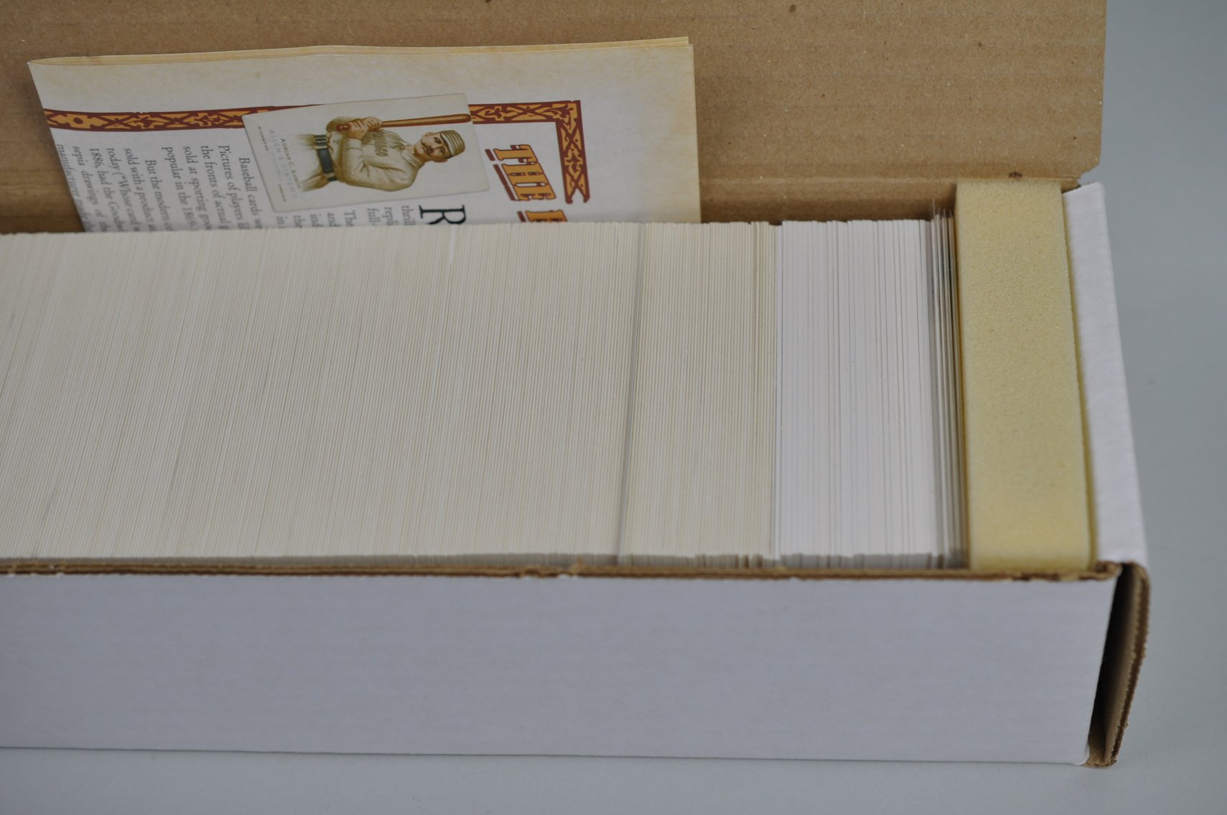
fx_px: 2042
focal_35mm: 60
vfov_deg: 22.6
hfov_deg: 33.4
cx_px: 614
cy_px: 408
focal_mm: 40
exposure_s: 1/100
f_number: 5
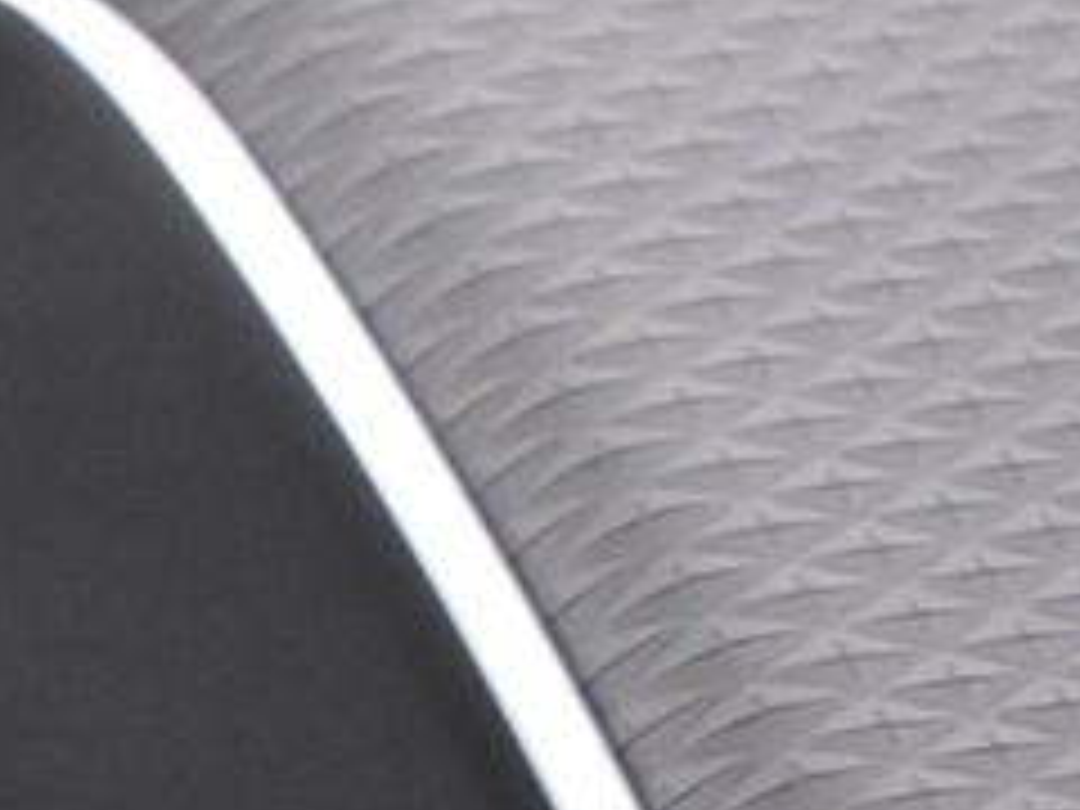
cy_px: 1368
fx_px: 8517
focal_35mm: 273
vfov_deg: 5.4
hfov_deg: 6.5
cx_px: -2421
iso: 3200
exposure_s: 1/30
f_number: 4.2
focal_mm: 28
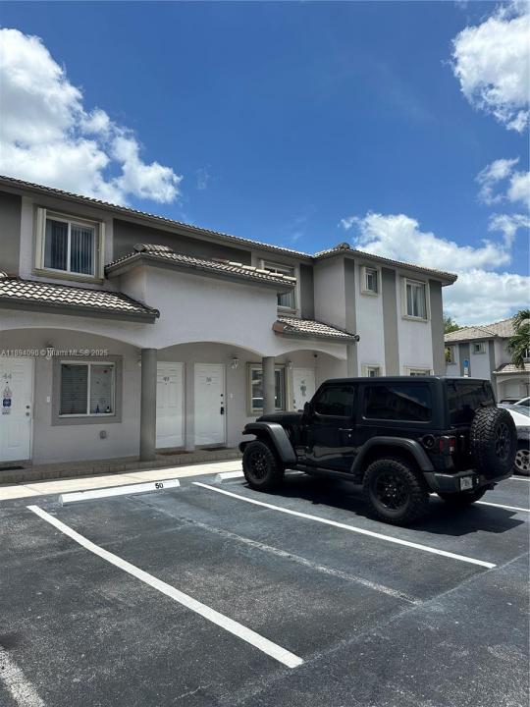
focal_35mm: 24
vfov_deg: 71.6
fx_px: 490
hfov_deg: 56.8
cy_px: 354
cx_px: 265
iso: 80
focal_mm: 6.86
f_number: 1.78
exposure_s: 1/6211
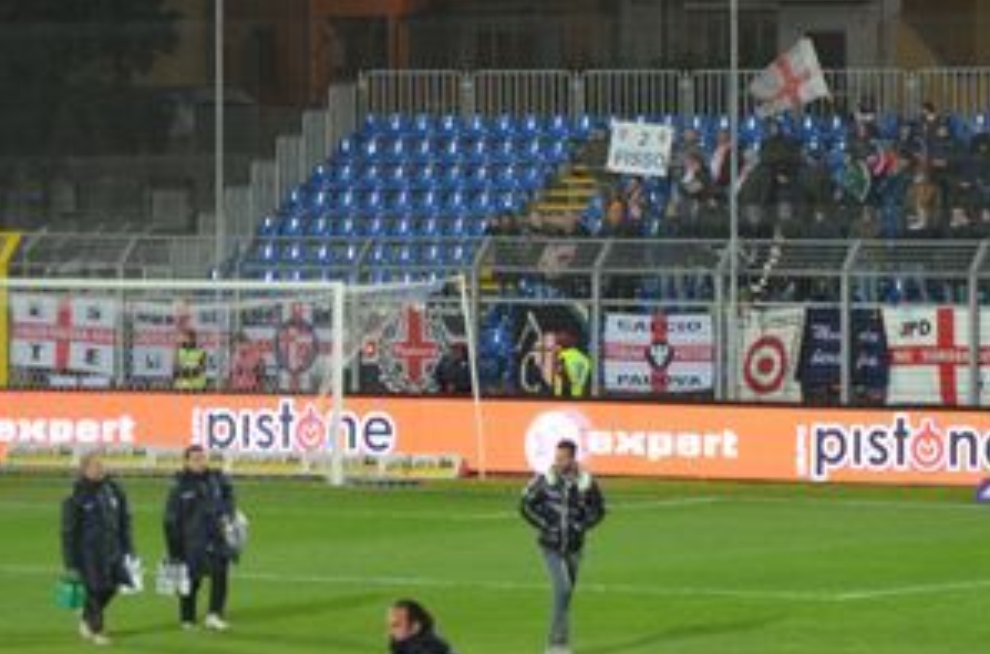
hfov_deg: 7.3
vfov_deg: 4.9
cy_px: 224
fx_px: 7707
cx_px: 781
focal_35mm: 281
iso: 800
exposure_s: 1/60
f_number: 5.6
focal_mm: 98
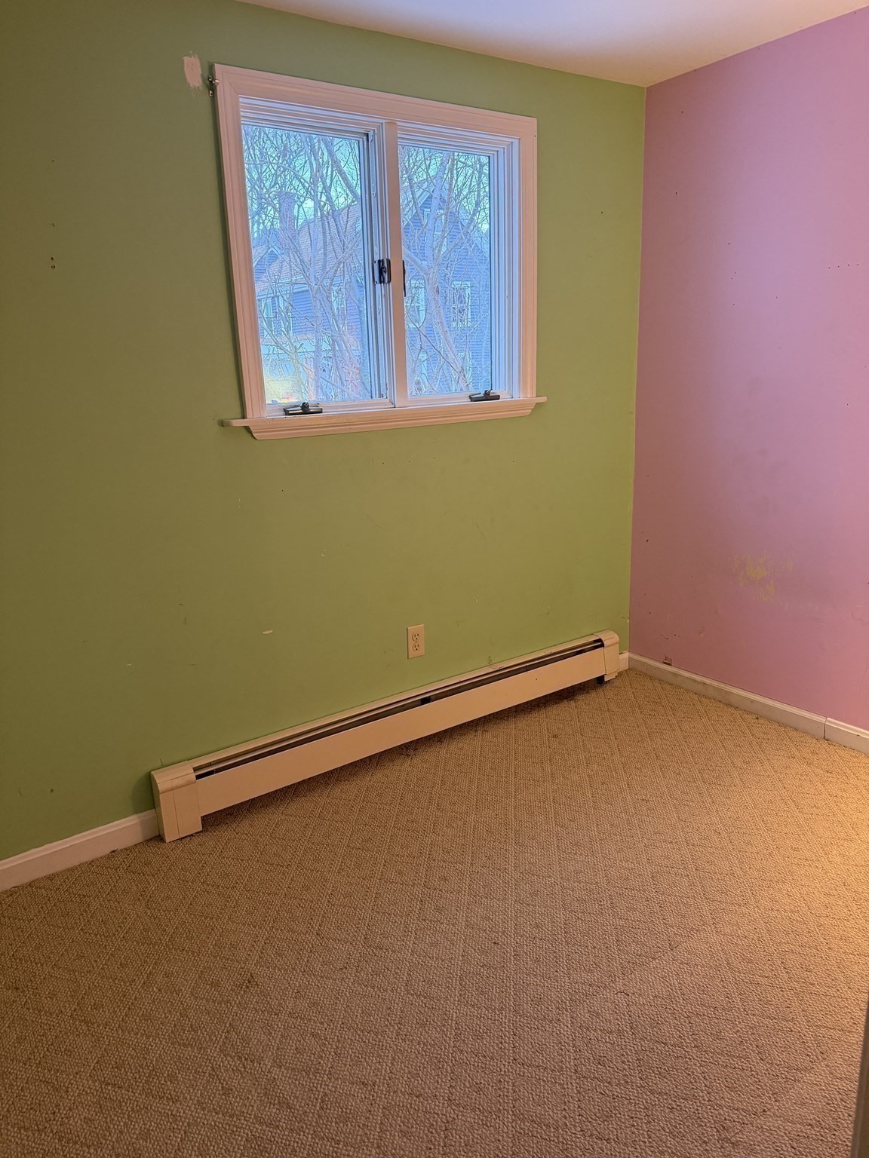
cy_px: 579
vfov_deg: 71.6
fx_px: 803
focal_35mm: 24
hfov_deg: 56.8
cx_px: 434
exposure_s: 1/60
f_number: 1.78
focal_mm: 6.76
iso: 320
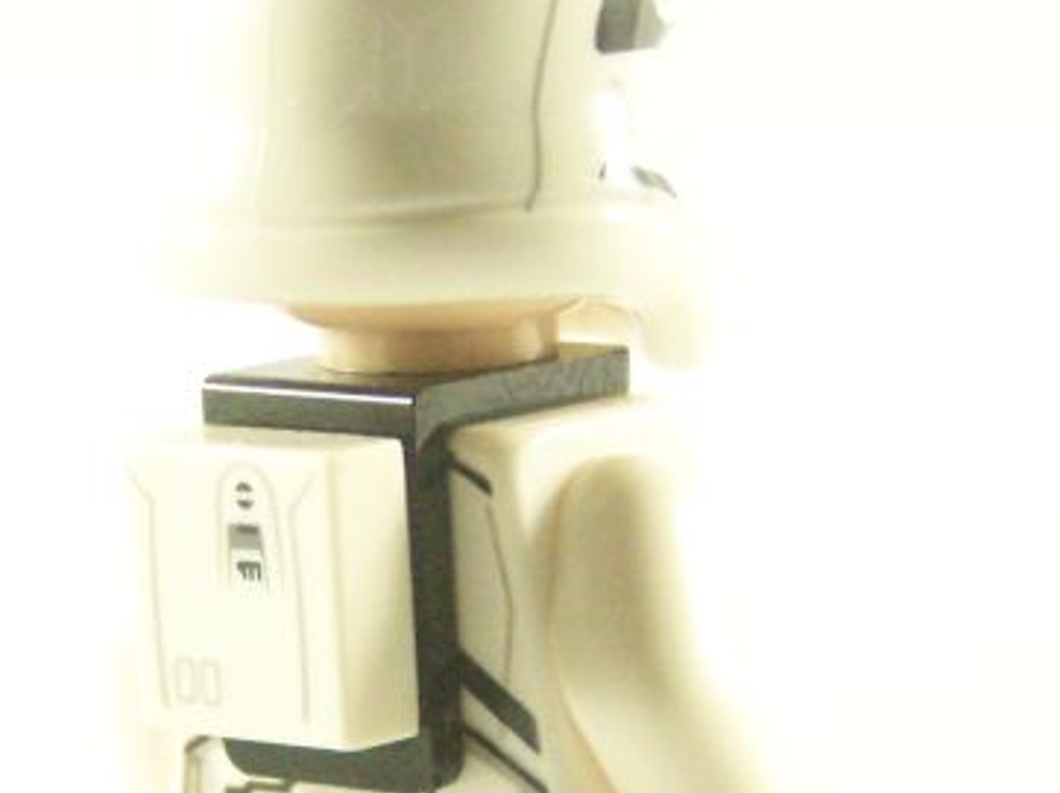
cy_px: 644
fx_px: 7100
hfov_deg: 8.5
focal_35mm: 232
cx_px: 466
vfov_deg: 6.4
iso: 400
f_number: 3.2
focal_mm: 13.7
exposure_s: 1/60
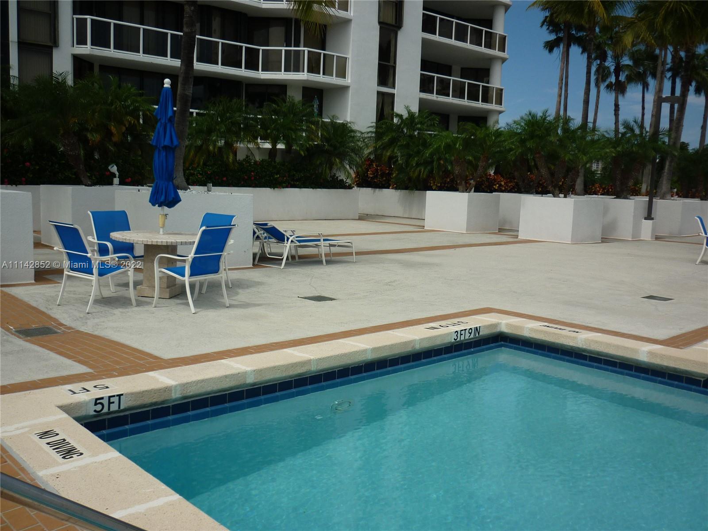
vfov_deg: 42.9
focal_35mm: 33
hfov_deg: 55.4
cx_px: 354
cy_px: 266
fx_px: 675
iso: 80
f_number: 8
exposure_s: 1/400
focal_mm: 5.5
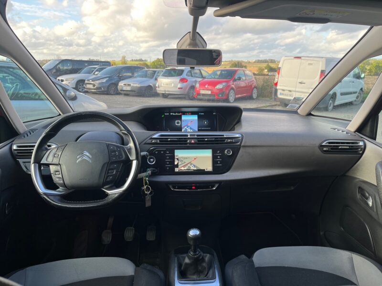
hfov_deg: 67.3
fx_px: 287
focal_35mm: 26
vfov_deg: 53.1
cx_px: 191
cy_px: 143
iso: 40
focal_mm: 5.1
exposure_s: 1/245
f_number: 1.6
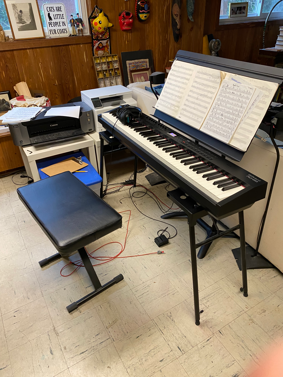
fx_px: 283
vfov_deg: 67.3
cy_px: 188
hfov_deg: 53.1
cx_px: 142
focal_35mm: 26
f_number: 1.8
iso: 250
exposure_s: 1/60
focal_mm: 4.25
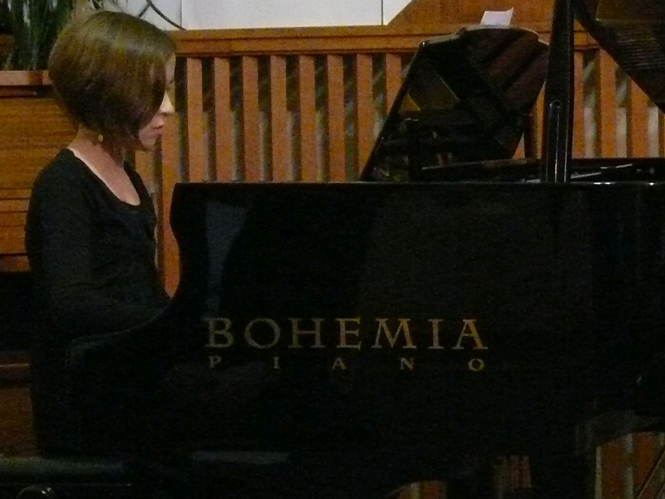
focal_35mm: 171
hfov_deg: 11.6
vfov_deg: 8.7
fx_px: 3284
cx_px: 262
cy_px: 154
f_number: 3.2
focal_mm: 13.7
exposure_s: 1/25
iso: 800
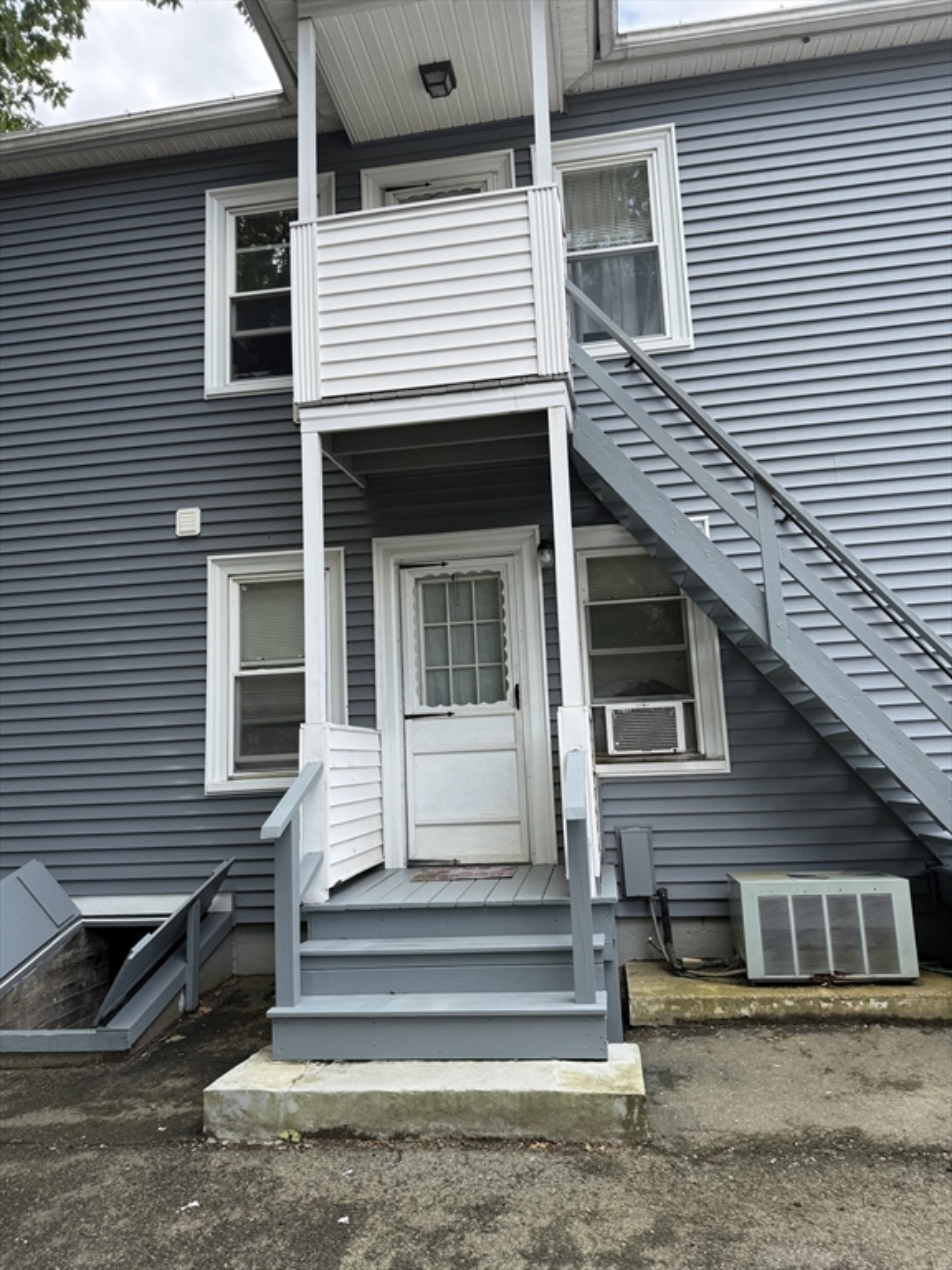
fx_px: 880
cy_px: 635
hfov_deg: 56.8
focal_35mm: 24
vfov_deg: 71.6
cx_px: 476
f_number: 1.78
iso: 80
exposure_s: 1/1091
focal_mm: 6.76
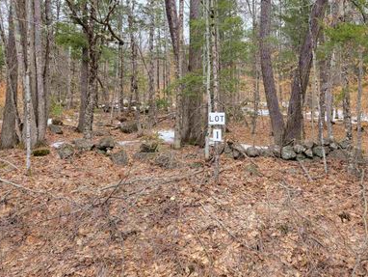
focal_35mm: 34
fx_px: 362
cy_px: 118
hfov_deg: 53.4
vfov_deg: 41.7
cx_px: 226
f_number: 1.8
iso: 40
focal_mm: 5.4
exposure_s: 1/169
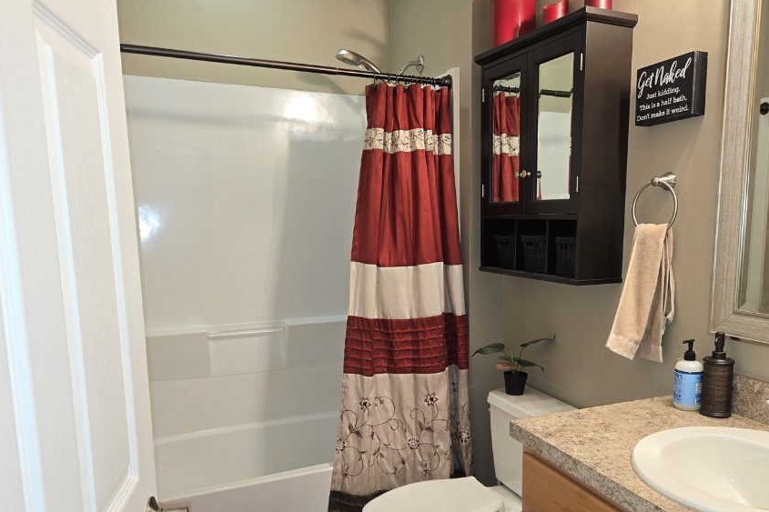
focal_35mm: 29
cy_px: 316
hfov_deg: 63.3
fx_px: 619
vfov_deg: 44.6
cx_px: 446
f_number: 1.8
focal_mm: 5.4
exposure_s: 1/40
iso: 100
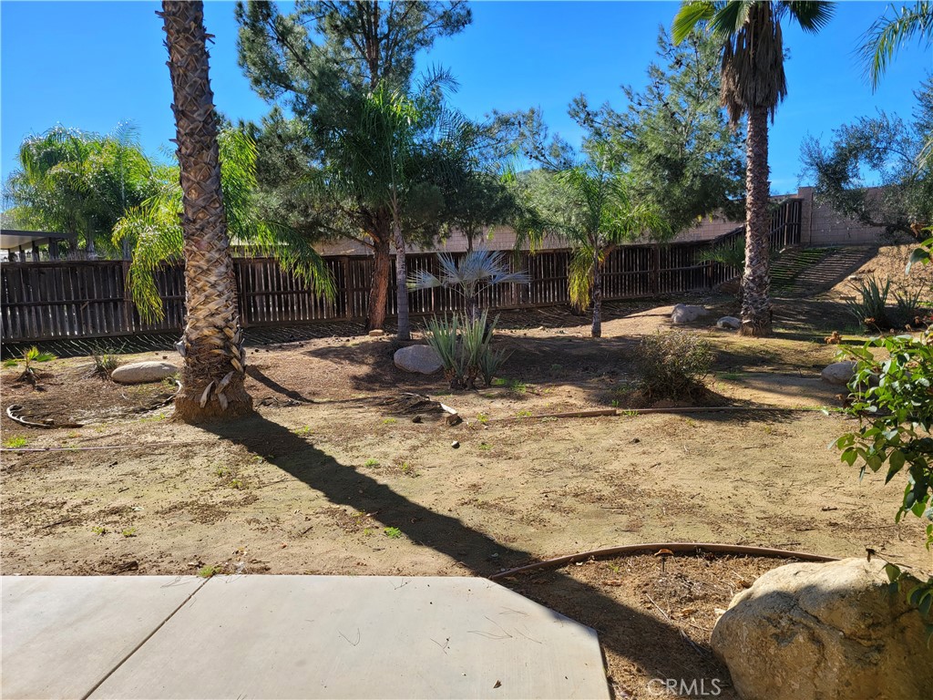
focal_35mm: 26
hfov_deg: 67.3
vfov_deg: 53.1
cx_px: 466
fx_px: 701
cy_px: 350
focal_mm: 5.4
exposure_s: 1/1623
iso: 40
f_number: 1.8
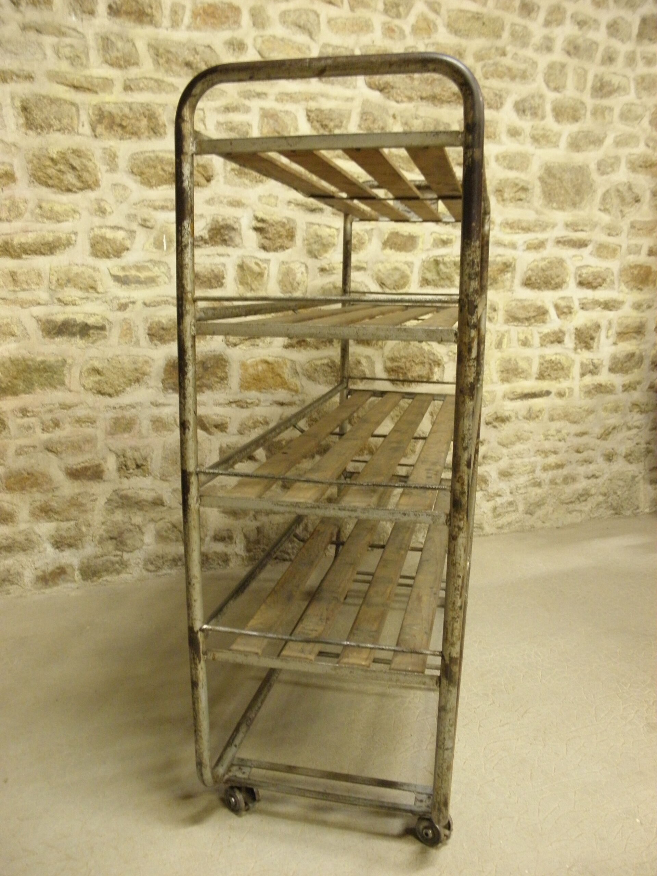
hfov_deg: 48.2
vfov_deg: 61.7
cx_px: 328
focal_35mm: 29
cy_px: 438
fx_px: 734
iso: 320
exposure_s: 1/8
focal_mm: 5.2
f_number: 3.5
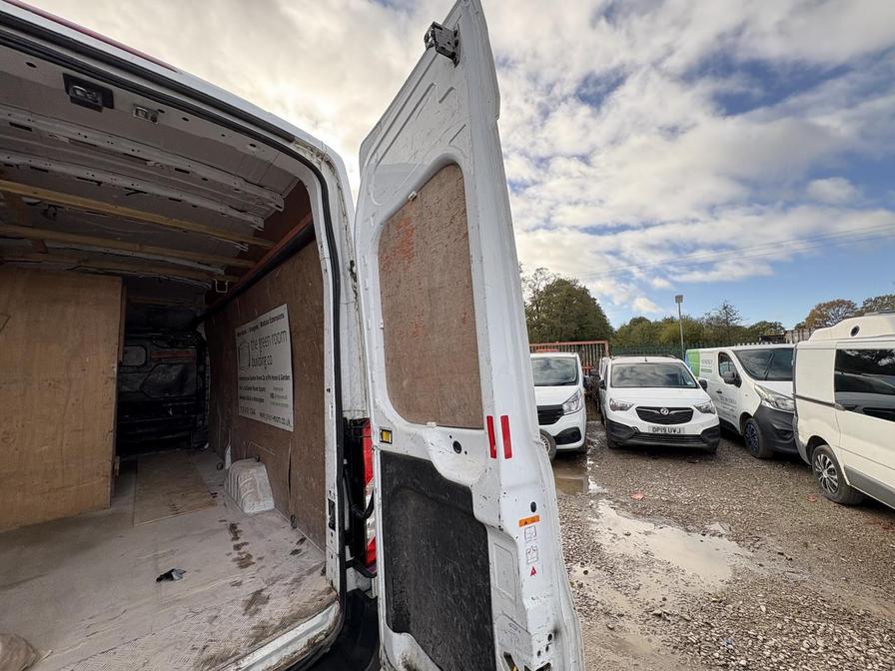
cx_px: 448
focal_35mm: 14
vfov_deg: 85.7
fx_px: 362
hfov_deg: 102.1
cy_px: 336
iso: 40
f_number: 2.2
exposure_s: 1/423
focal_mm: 2.22
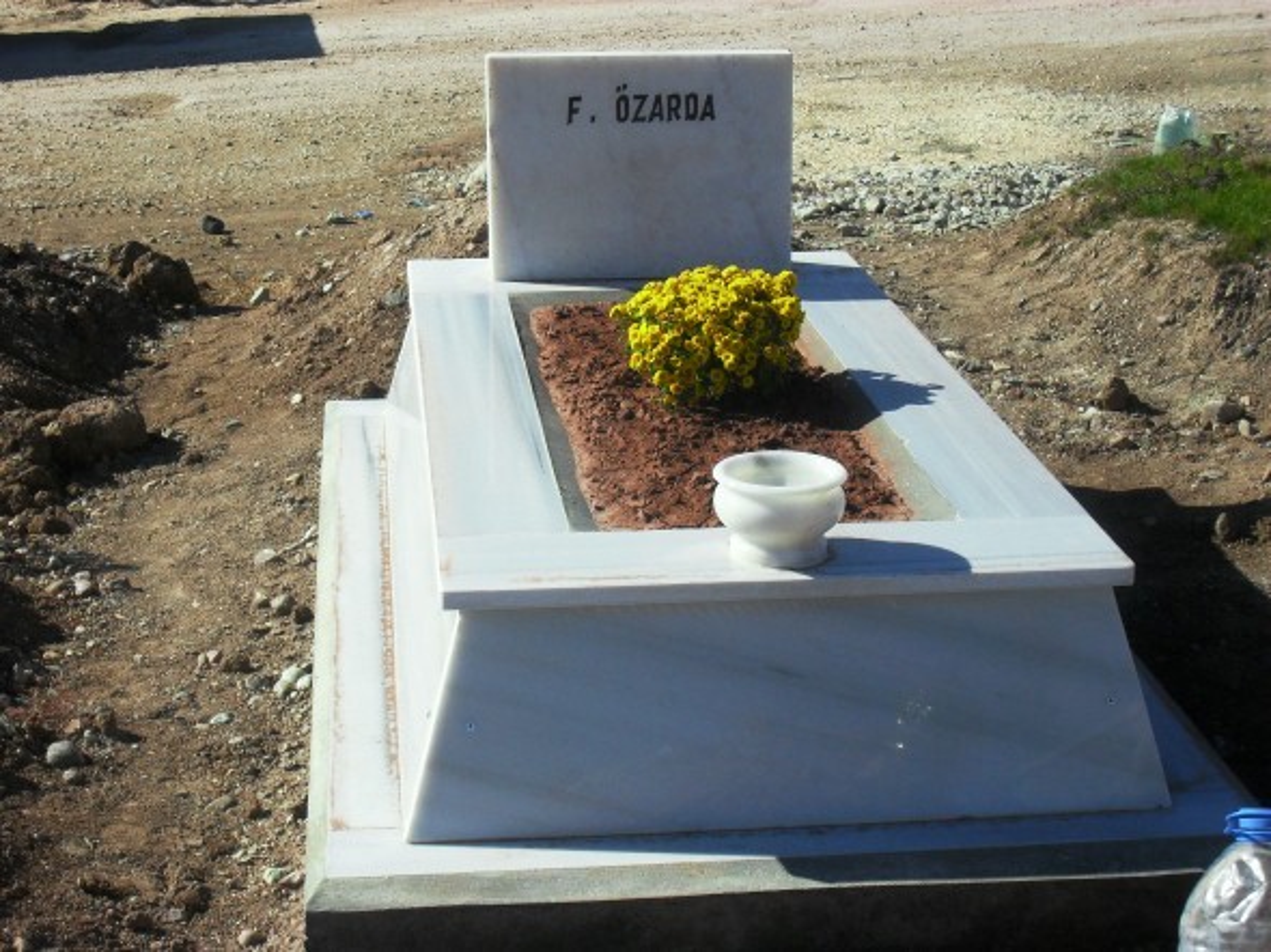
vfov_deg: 22.2
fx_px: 2422
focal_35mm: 66
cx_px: 636
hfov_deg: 29.4
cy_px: 476
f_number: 11.8
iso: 100
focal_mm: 11.7
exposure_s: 1/180
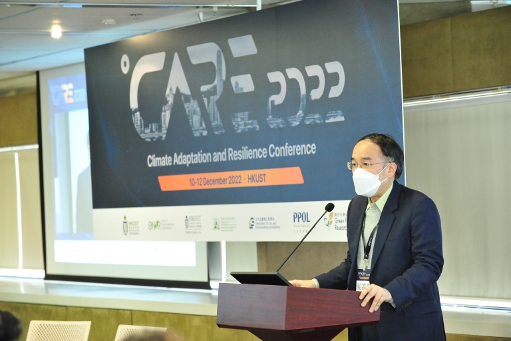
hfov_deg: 16.4
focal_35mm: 125
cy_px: 170
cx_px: 256
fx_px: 1774
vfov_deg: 11.0
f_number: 4
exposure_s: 1/125
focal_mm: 125
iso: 5000
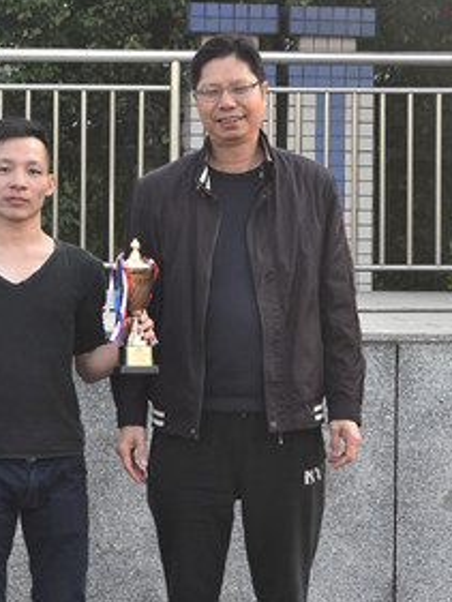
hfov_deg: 9.3
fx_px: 2734
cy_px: 202
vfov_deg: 12.5
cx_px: -69
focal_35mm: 157
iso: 200
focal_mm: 45
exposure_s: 1/100
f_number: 6.3
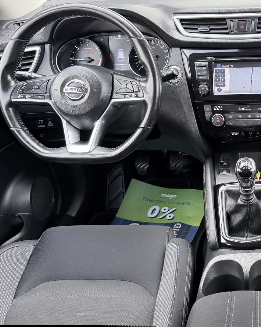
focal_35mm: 38
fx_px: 367
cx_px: 252
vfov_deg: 47.9
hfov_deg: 35.9
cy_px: 145
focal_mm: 6.76
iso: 160
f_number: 1.78
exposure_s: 1/125
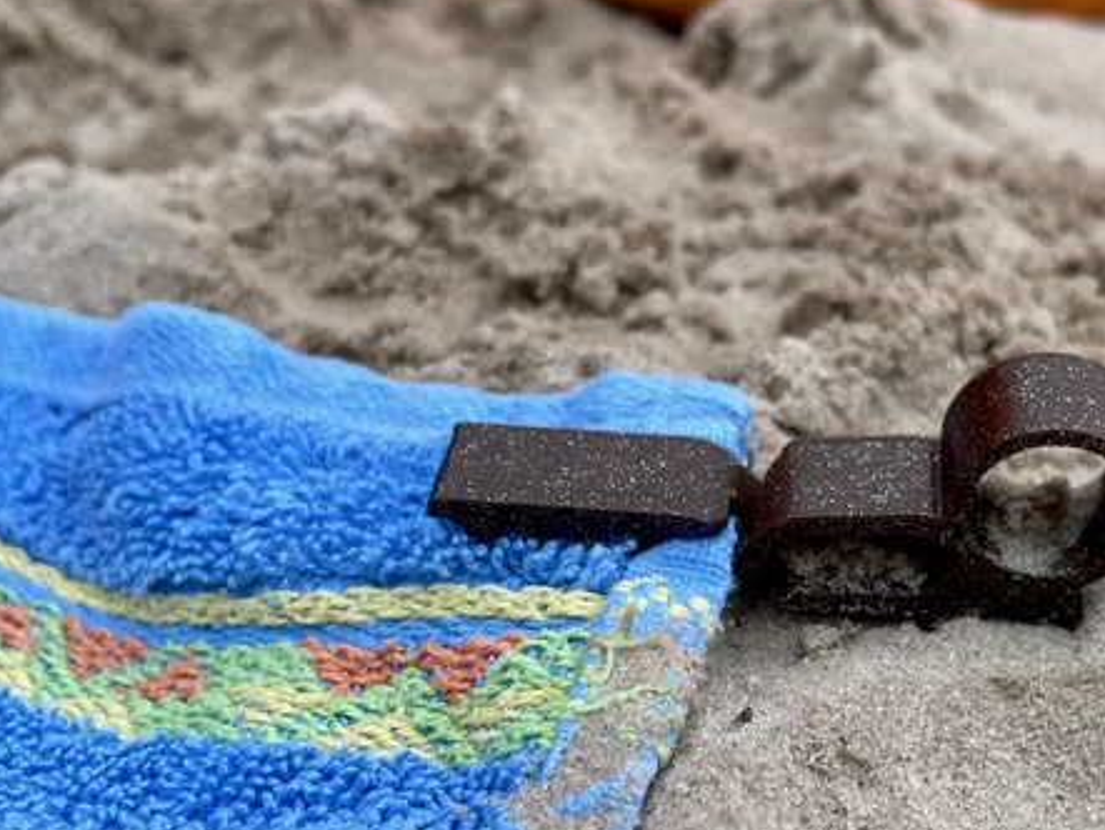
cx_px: 709
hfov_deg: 38.6
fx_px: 1565
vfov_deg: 29.4
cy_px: 589
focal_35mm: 49
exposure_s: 1/373
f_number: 1.6
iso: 32
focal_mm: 4.2
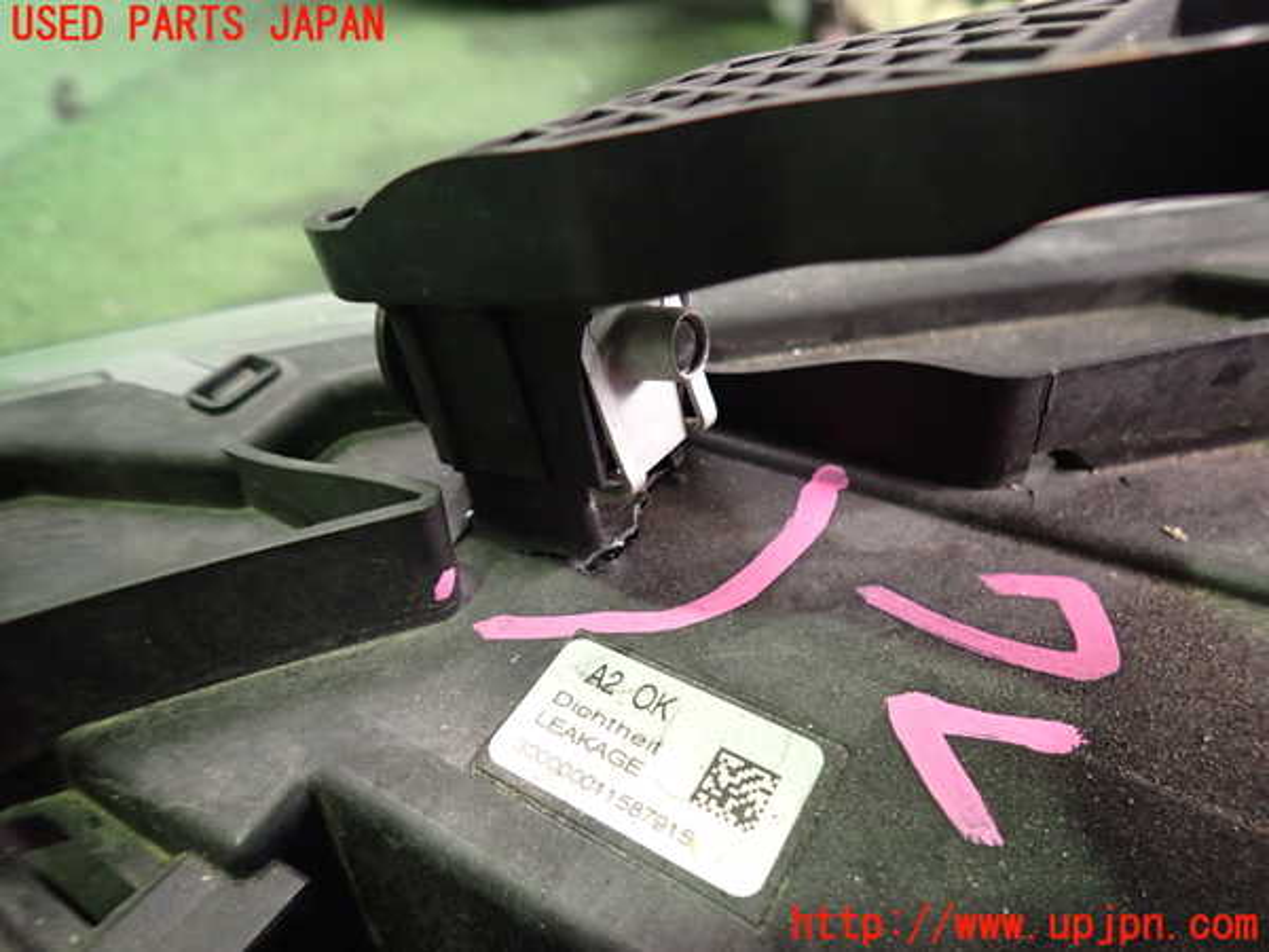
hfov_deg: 69.4
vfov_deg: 54.9
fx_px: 916
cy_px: 476
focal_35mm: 25
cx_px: 634
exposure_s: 1/30
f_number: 2
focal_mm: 4.5
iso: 640
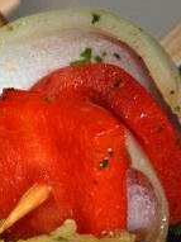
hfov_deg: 3.0
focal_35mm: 484
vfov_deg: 4.1
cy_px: 255
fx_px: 3378
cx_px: -244
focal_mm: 80
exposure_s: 1/60
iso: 160
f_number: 5.6
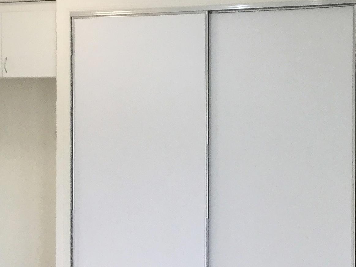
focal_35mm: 87
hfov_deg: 22.5
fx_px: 895
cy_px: 236
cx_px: 201
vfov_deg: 16.8
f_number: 2.4
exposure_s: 1/33
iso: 50
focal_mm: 3.3
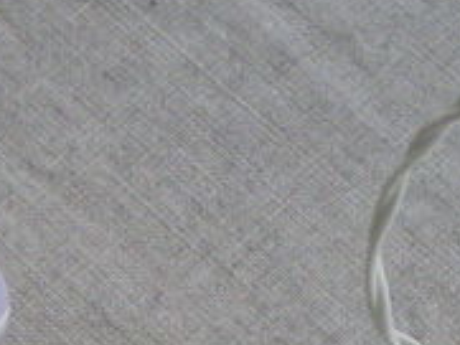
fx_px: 2646
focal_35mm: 199
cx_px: 97
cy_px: 771
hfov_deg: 9.9
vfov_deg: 7.1
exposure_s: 1/50
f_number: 3.1
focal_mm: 6.3
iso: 400
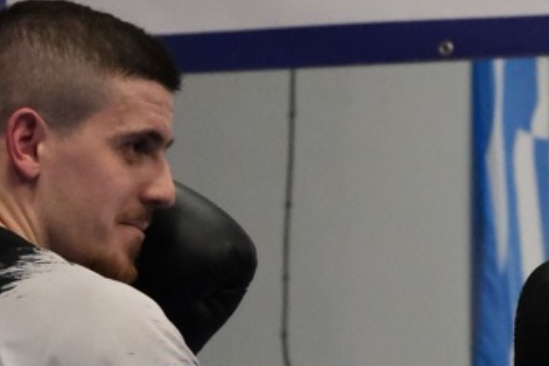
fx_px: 3461
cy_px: 204
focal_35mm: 227
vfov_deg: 6.1
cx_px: 702
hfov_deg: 8.9
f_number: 3.6
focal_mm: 39
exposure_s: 1/250
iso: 8000
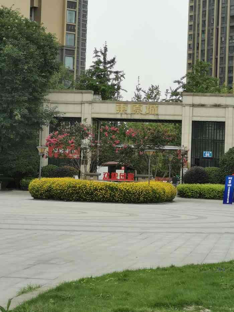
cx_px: 117
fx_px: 1018
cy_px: 156
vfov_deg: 17.4
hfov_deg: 13.1
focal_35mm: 113
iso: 50
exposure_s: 1/526
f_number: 2.4
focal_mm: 4.95
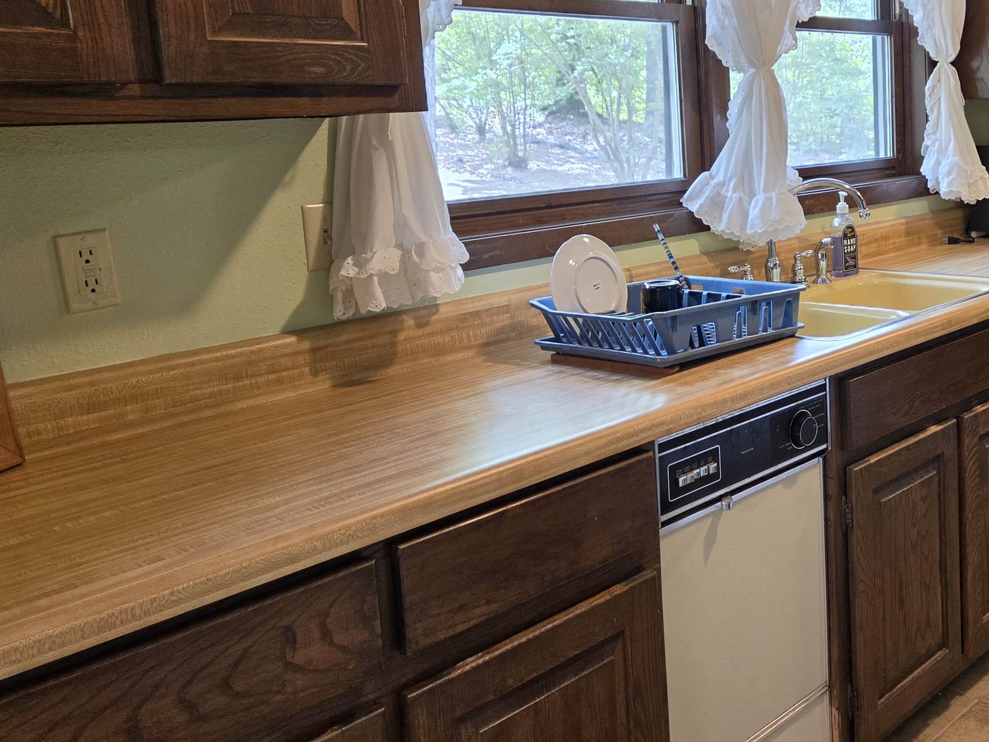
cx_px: 719
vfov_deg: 39.2
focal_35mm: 36
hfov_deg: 49.7
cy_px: 256
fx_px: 1028
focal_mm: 5.4
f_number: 1.8
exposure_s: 1/120
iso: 250
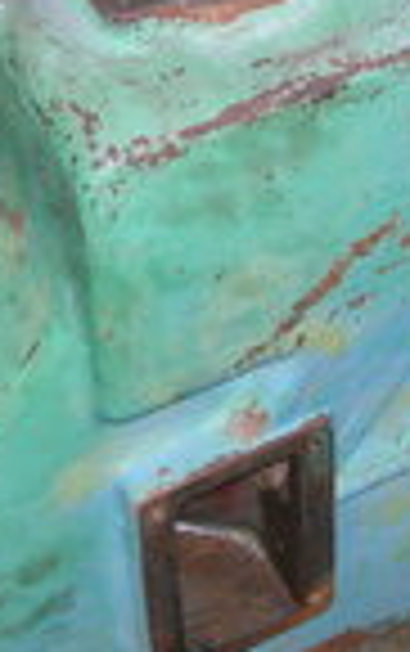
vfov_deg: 15.5
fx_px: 2389
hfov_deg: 9.8
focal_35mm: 134
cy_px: 191
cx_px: 293
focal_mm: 7.7
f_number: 3.2
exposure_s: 1/60.1
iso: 98
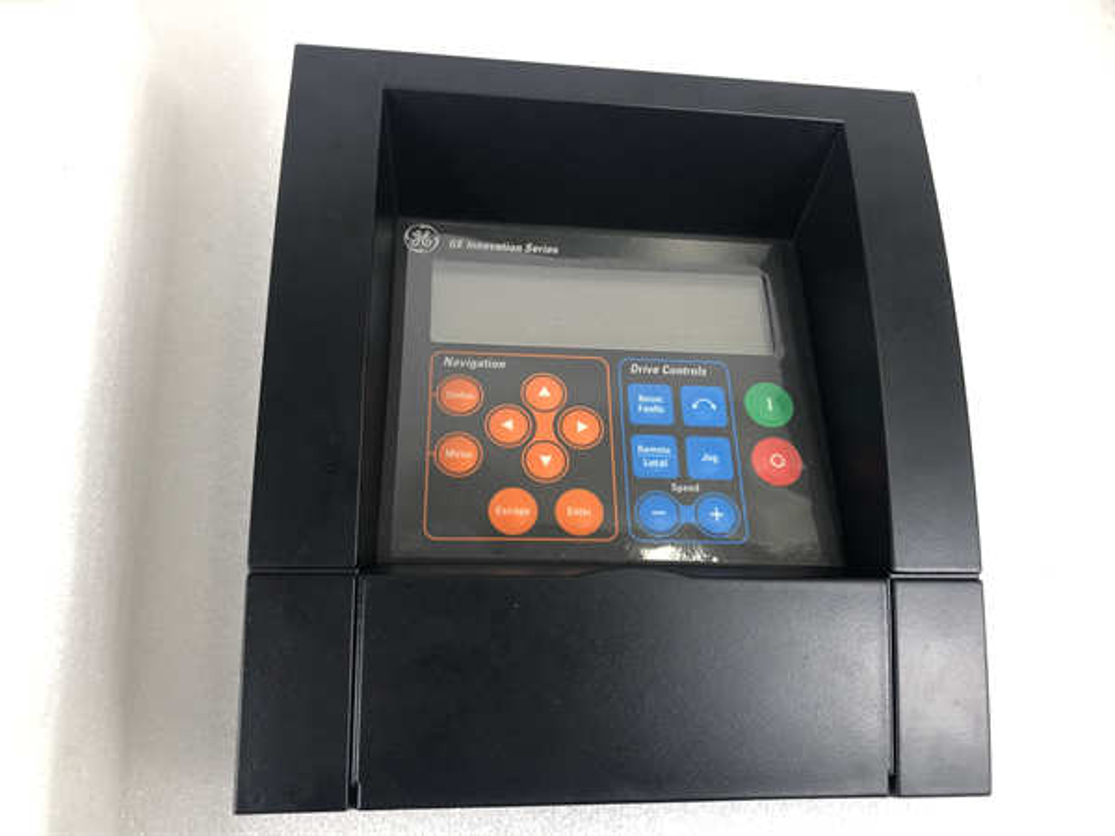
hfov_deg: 63.4
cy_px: 418
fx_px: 902
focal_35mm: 28
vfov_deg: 49.7
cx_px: 558
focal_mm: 3.99
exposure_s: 1/50
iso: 25
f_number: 1.8
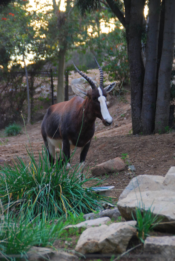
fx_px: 1069
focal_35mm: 147
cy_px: 130
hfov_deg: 9.4
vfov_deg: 13.9
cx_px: 88
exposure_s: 1/160
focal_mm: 98
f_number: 5.6
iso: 1000
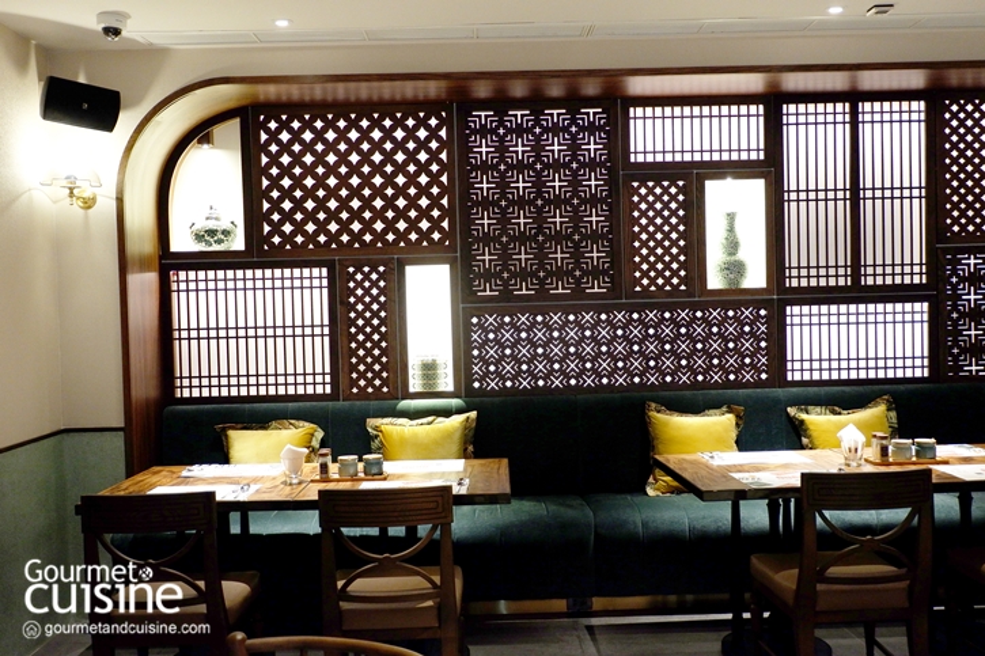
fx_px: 903
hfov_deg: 57.2
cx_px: 492
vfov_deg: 40.0
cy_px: 328
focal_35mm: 33
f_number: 4
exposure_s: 1/30
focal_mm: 22.2
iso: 800
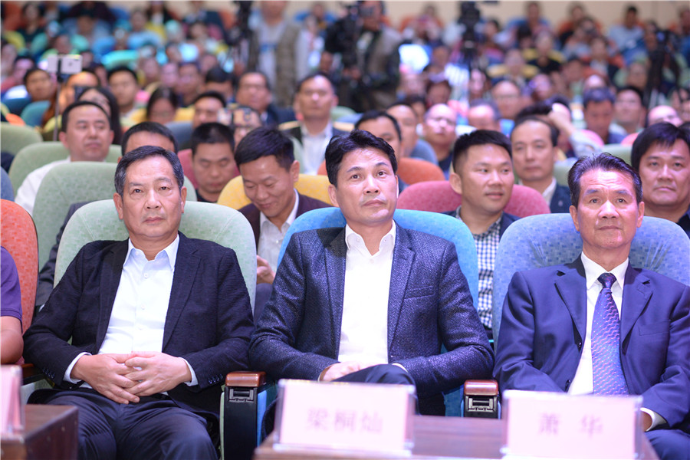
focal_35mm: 85
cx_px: 345
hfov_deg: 23.9
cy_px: 230
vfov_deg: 16.1
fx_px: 1629
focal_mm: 85
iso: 1600
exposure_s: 1/100
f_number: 2.5
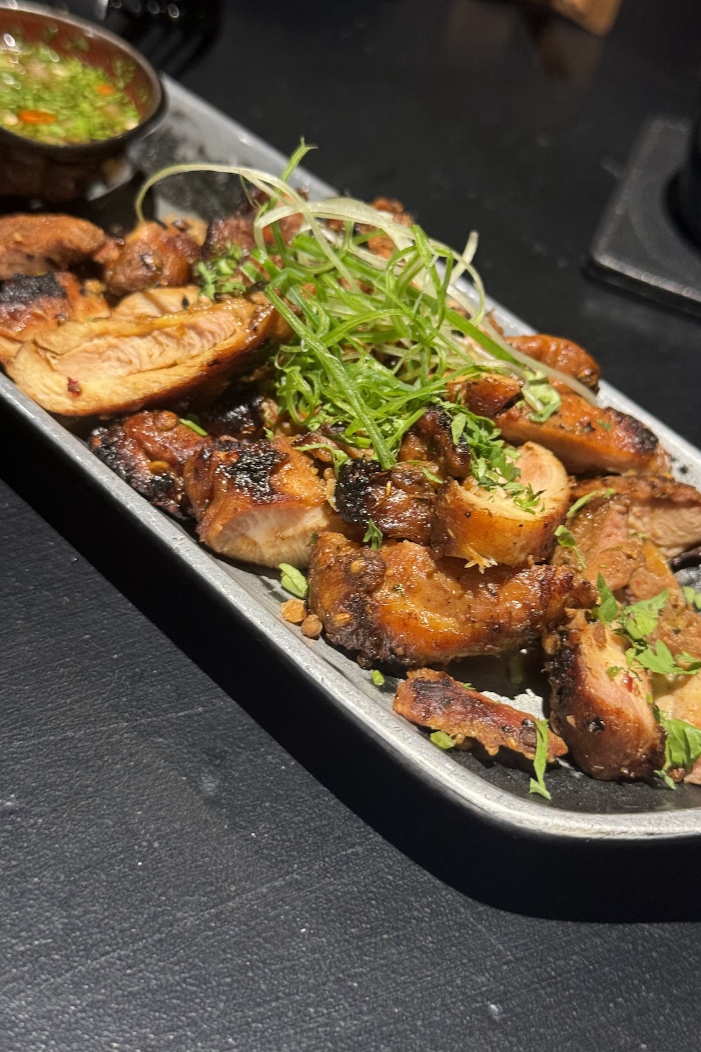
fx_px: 1461
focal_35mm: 50
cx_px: 375
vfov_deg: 39.6
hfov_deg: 27.0
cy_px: 526
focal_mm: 6.76
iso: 320
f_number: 1.78
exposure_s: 1/33
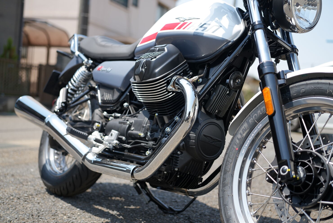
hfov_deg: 39.6
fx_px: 463
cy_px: 112
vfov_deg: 27.0
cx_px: 166
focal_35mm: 50
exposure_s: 1/400
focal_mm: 50
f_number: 2.5
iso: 80
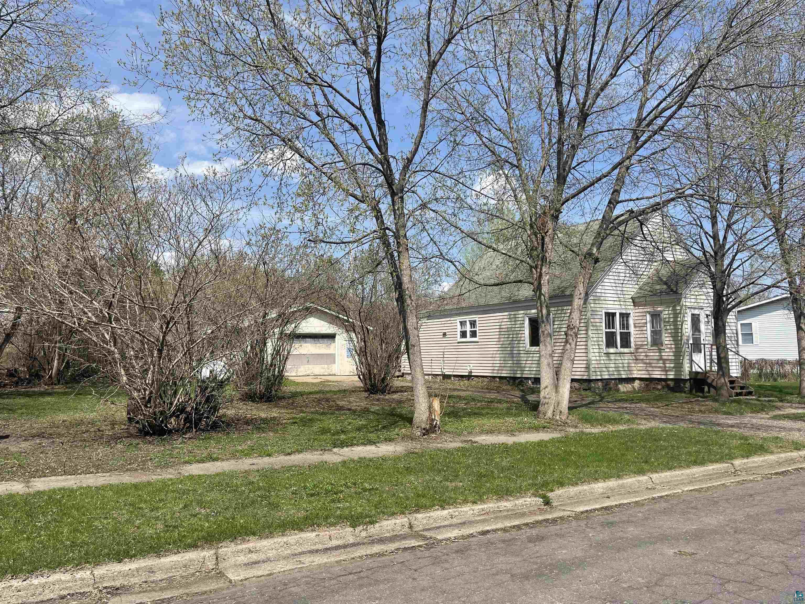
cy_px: 302
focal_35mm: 26
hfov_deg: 67.3
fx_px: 605
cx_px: 402
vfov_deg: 53.1
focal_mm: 5.1
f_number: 1.6
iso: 32
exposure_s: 1/3788
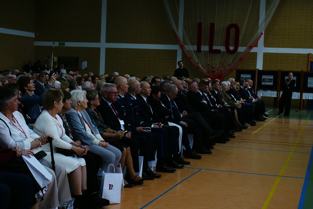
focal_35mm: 68
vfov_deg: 20.2
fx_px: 587
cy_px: 104
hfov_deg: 29.9
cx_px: 156
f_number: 5
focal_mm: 45
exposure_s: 1/100
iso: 400
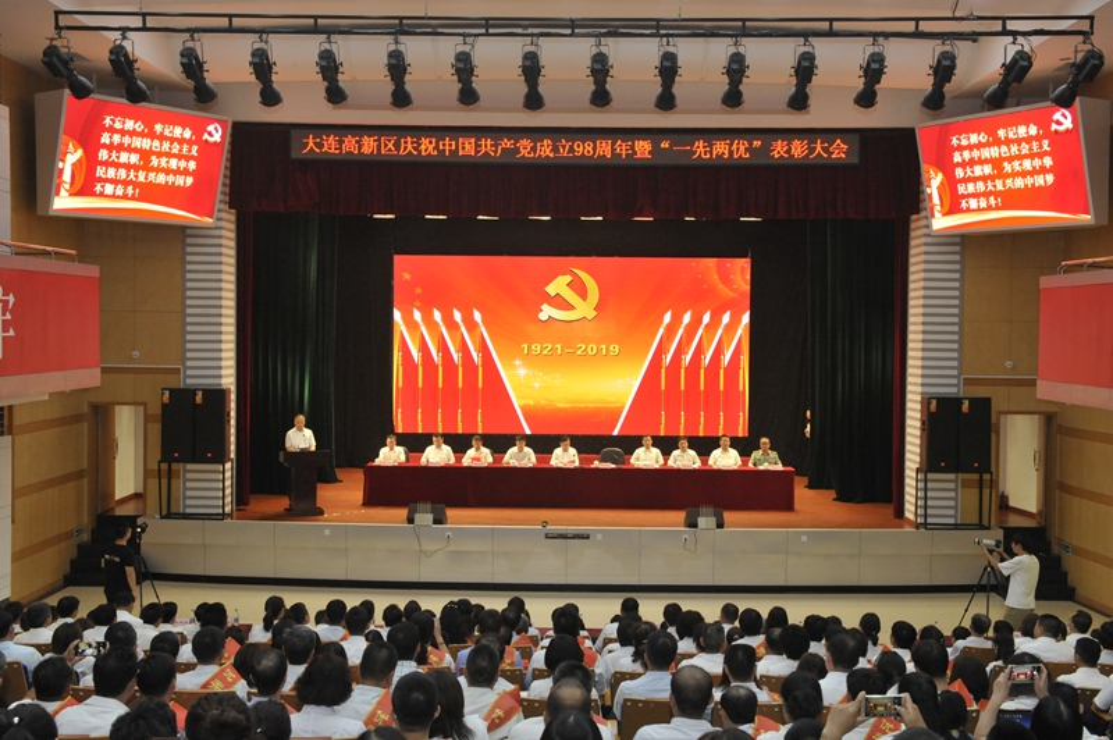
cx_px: 556
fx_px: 1236
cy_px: 370
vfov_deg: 33.3
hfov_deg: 48.5
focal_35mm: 40
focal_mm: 40
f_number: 11
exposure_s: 1/100
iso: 6400
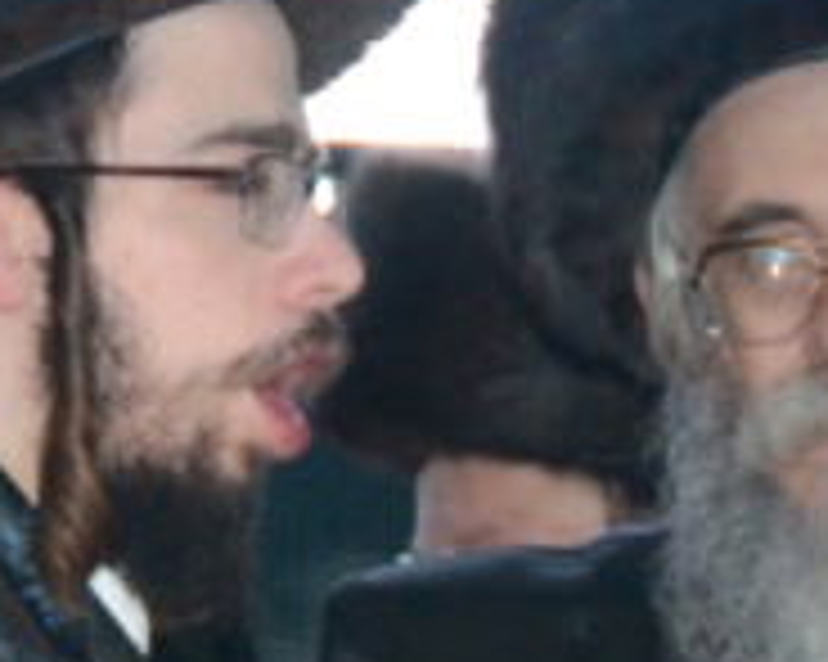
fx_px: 17218
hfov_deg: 2.8
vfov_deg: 2.2
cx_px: 742
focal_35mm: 703
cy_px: 594
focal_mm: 90
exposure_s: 1/80
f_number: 5.6
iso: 2000
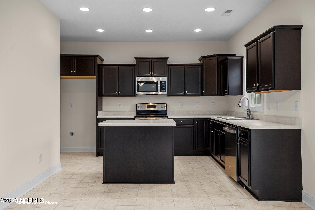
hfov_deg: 61.9
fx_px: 262
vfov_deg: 43.6
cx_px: 158
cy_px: 105
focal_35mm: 30
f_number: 8
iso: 320
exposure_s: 1/2.5
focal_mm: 30
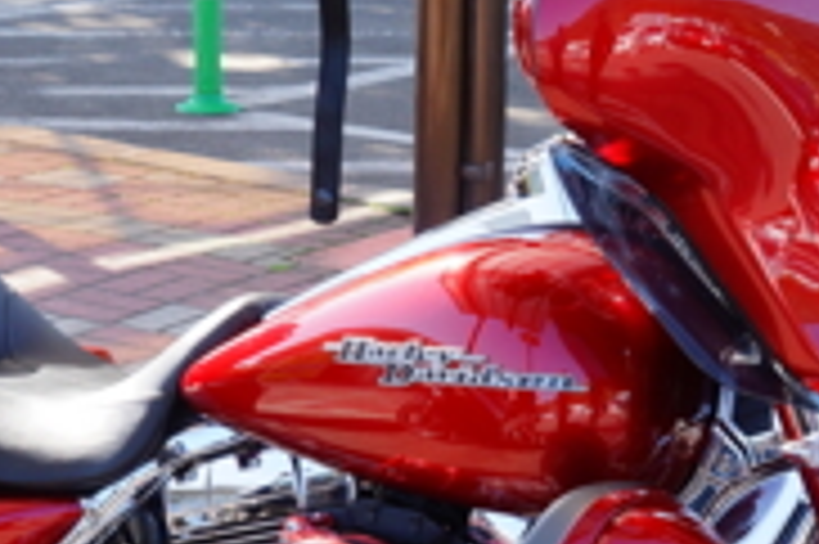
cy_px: 438
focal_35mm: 119
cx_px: 531
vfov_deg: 11.5
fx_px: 2705
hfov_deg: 17.2
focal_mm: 18
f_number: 5.6
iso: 100
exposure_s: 1/125
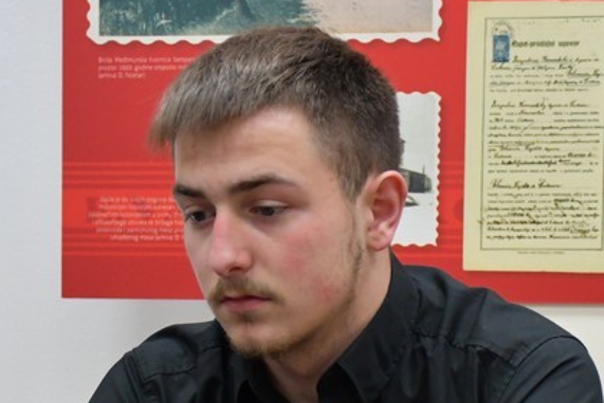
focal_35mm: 190
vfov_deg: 7.2
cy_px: 361
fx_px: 3188
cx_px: 385
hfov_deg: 10.8
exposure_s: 1/125
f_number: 4.8
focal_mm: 52
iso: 3200
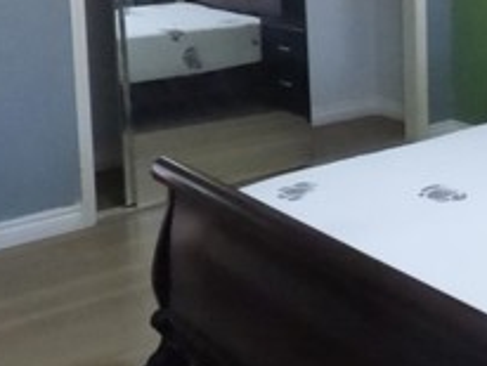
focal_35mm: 62
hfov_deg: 29.0
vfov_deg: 22.7
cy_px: -2
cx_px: 496
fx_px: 873
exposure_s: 1/160
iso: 1600
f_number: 2.8
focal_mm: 3.58
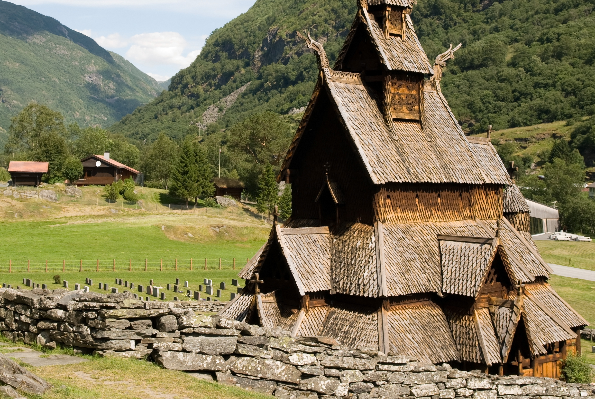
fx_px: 943
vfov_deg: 23.7
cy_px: 118
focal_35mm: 57
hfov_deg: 34.9
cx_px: 250
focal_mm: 24
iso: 100
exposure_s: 1/200
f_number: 10
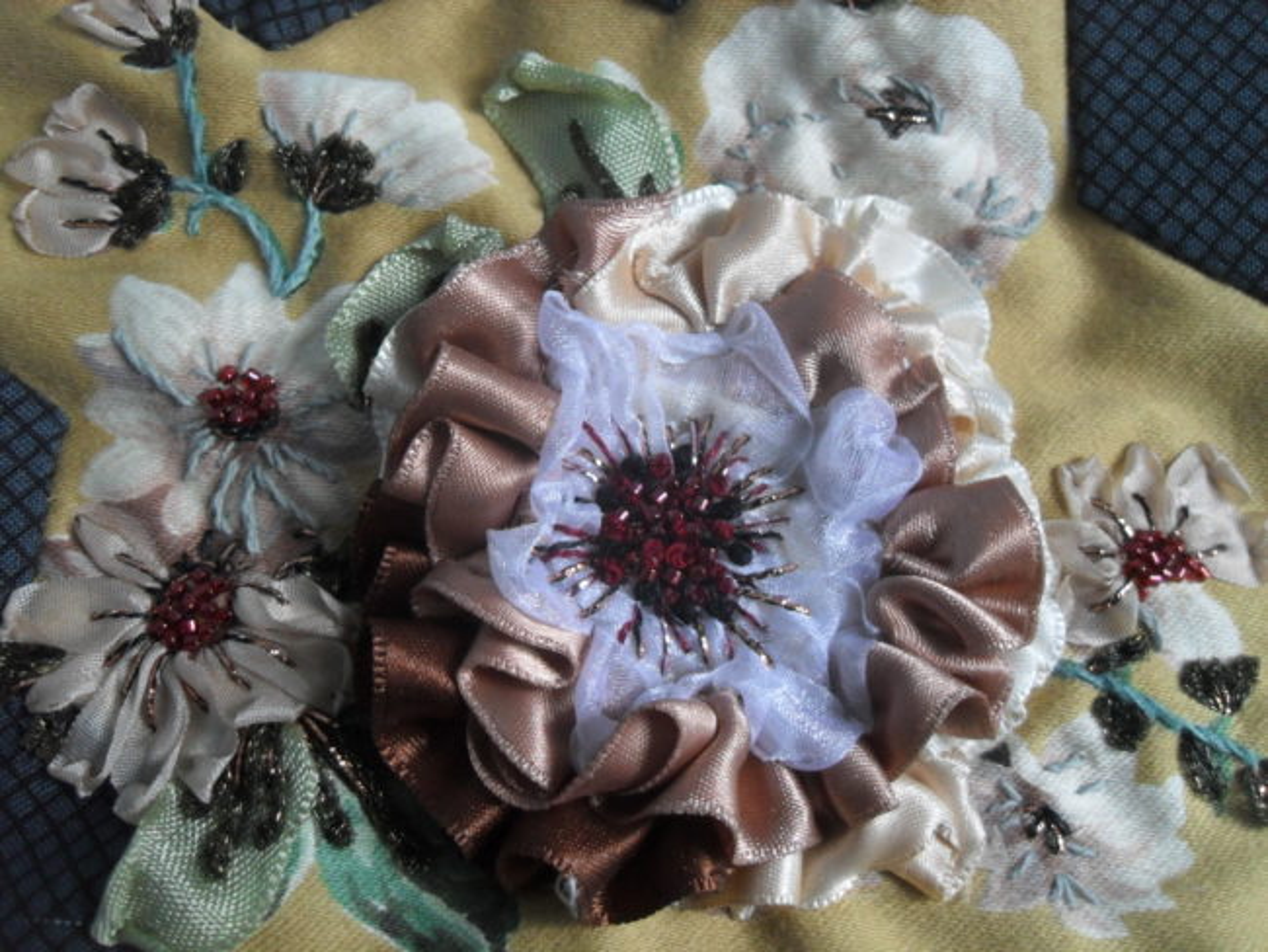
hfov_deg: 52.6
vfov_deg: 40.7
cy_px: 476
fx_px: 1283
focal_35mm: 35
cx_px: 634
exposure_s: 1/30
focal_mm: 6.2
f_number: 2.8
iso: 160
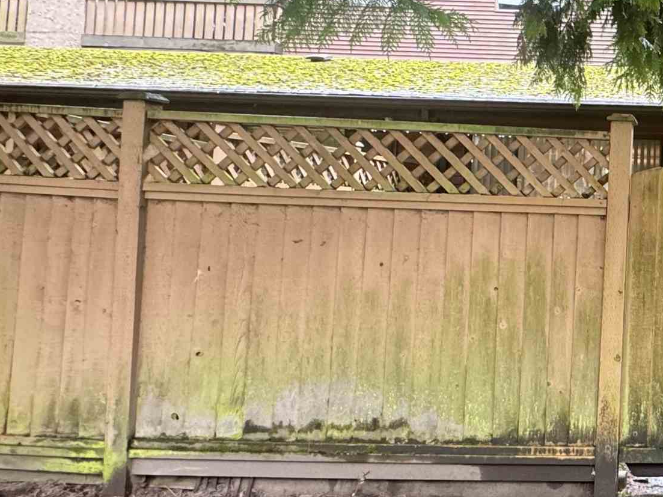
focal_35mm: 39
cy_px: 175
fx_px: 747
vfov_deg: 36.5
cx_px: 757
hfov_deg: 38.2
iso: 320
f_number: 2.2
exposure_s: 1/78
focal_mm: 2.22
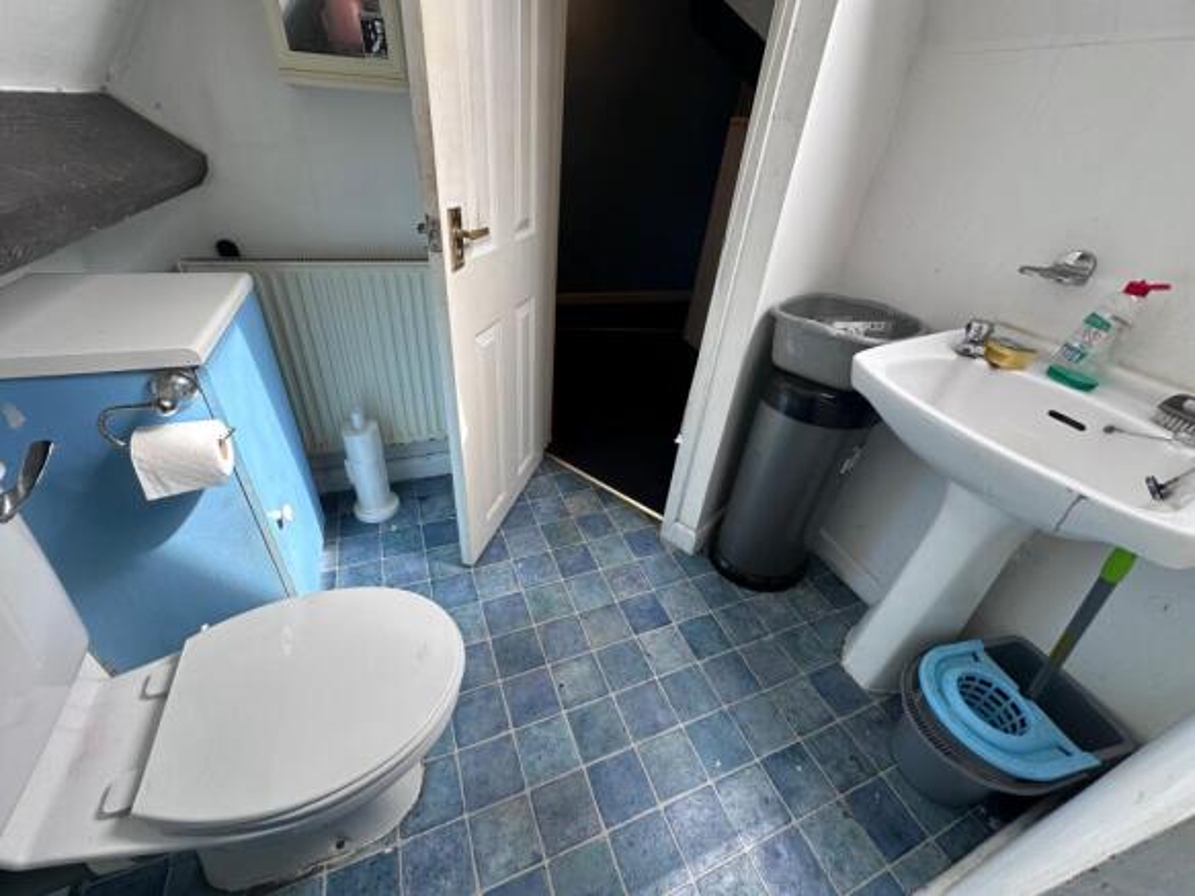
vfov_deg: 85.7
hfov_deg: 102.1
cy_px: 448
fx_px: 483
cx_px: 598
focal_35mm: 14
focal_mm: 2.22
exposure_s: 1/99
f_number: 2.2
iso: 64
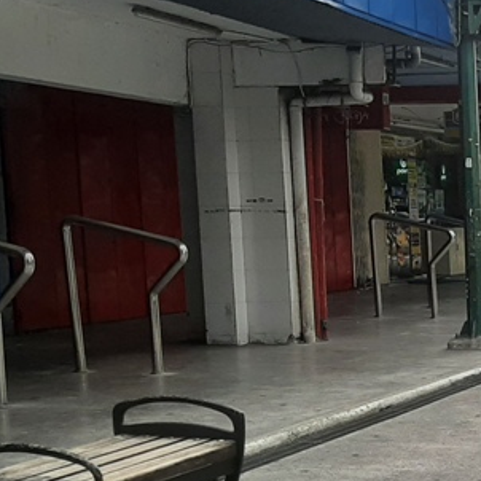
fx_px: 1226
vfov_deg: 21.9
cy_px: 385
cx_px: 675
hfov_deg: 19.8
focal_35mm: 78
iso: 40
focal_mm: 3.93
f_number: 1.7
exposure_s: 1/1330
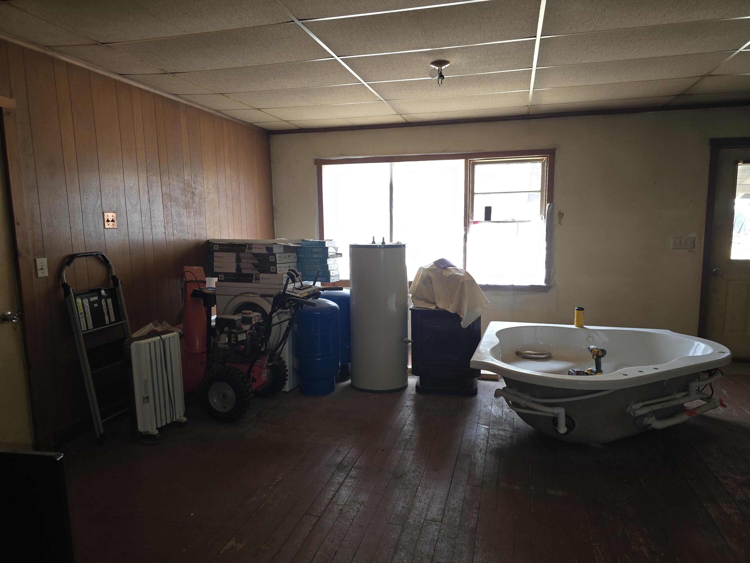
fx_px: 498
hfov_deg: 73.9
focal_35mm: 23
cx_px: 375
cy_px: 282
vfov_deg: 58.9
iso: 80
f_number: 1.7
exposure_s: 1/60
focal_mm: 6.3
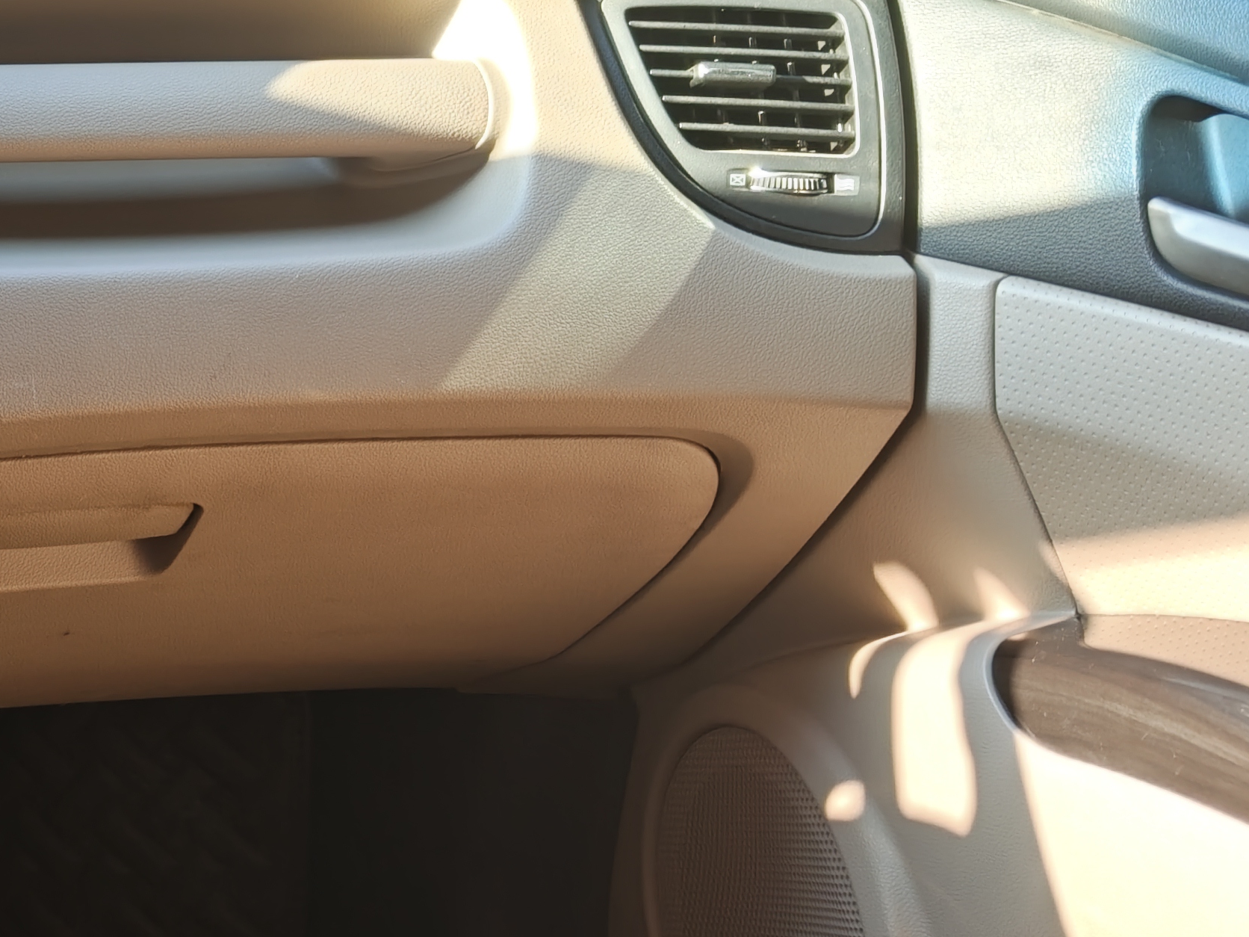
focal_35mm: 81
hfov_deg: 20.0
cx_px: -740
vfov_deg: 18.1
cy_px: 224
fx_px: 2923
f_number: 1.8
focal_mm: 8.67
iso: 200
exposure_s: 1/80
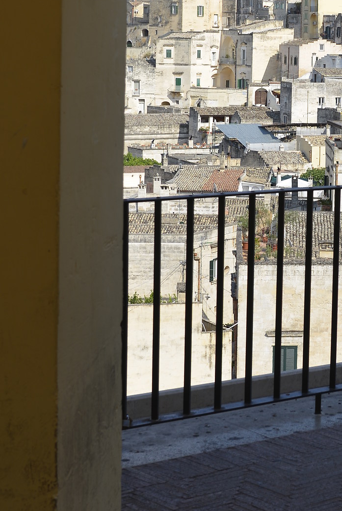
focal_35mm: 92
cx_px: 389
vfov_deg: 21.8
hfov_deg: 14.5
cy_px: 103
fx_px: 1309
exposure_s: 1/200
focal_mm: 40
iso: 100
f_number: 7.1
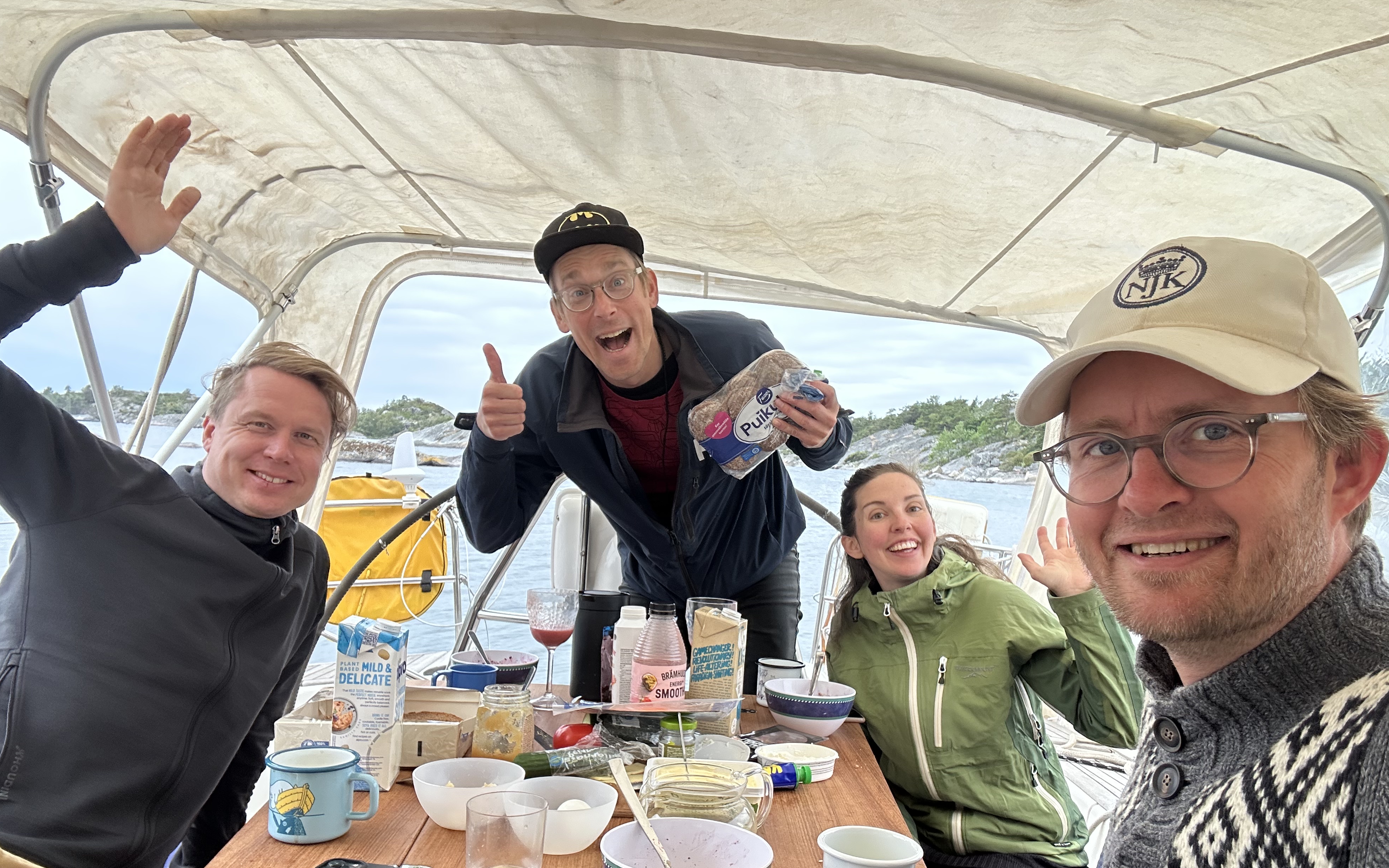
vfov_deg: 49.1
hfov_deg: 72.5
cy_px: 508
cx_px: 692
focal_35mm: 25
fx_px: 946
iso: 32
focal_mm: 2.69
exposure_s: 1/172
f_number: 1.9
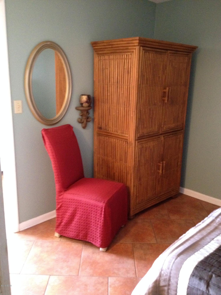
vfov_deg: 52.6
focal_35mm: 35
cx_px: 110
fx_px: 298
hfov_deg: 40.7
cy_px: 148
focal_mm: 4.28
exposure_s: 1/15
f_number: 2.4
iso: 500
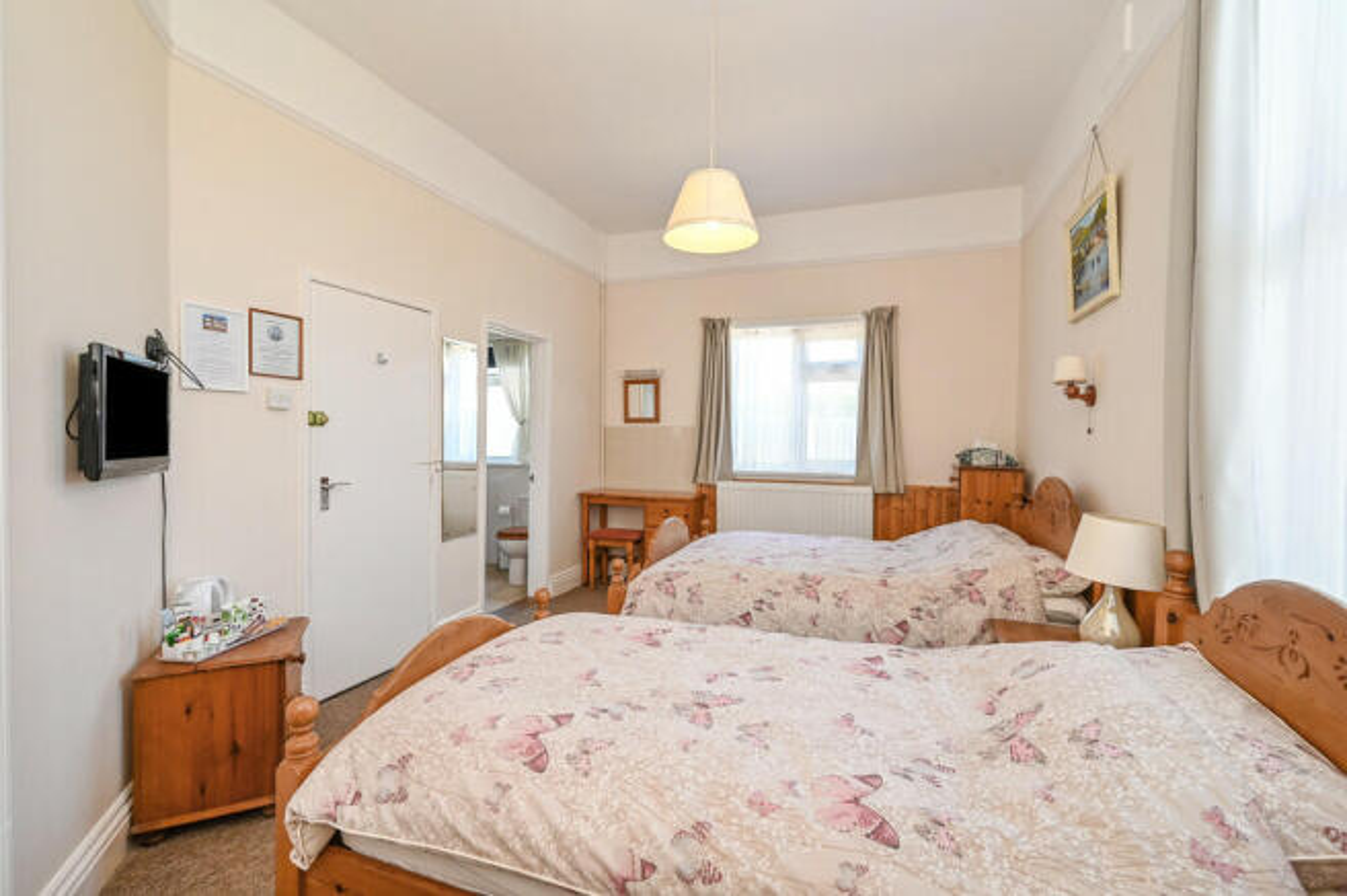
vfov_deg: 75.4
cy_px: 448
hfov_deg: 98.6
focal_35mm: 16
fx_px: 579
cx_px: 674
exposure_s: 1/40
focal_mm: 15.5
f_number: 8
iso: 400
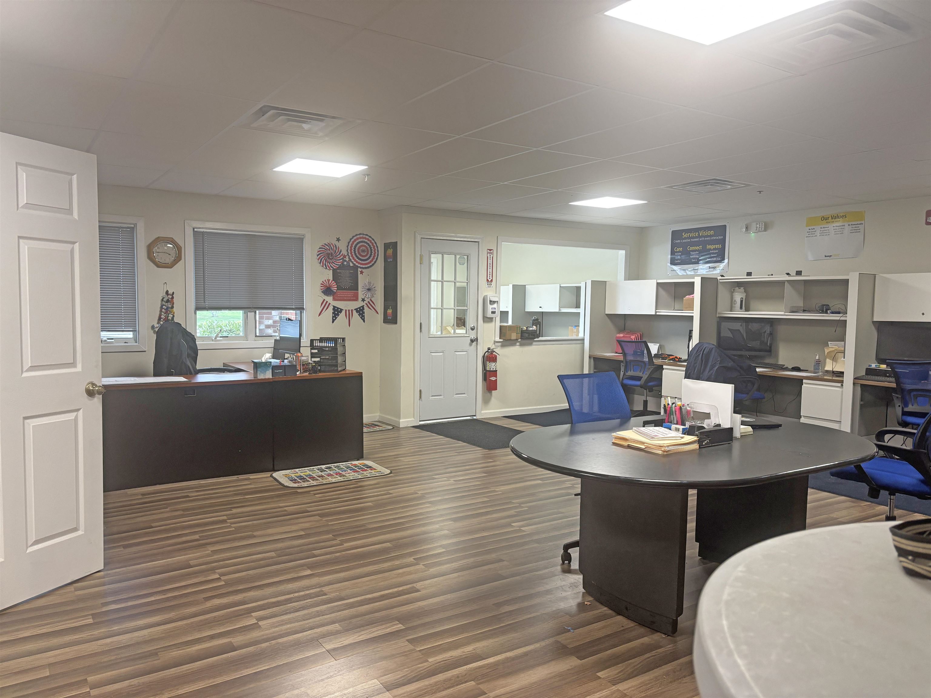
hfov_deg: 67.3
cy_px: 349
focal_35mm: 26
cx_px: 466
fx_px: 699
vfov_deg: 53.1
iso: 125
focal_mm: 5.96
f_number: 1.6
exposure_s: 1/60
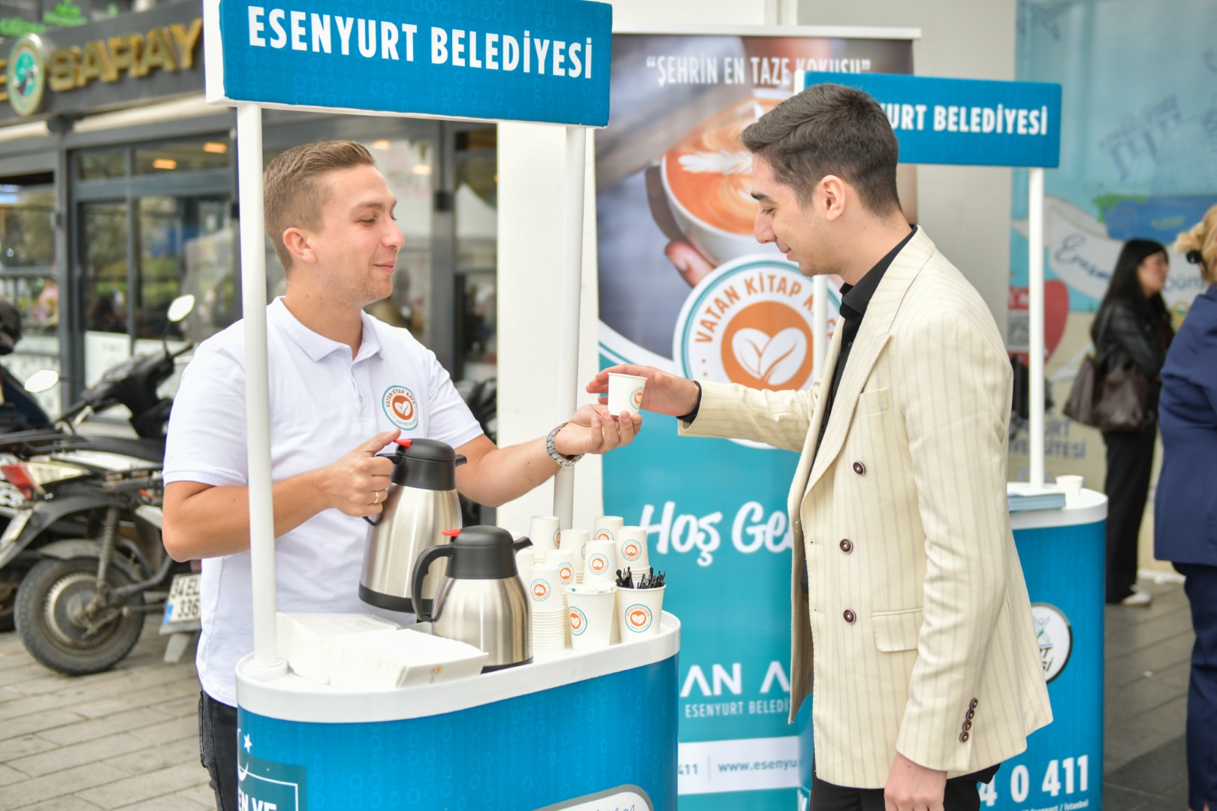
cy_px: 406
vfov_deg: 31.9
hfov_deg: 46.4
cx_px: 608
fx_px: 1420
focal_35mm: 42
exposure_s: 1/250
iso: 100
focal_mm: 42
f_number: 2.8
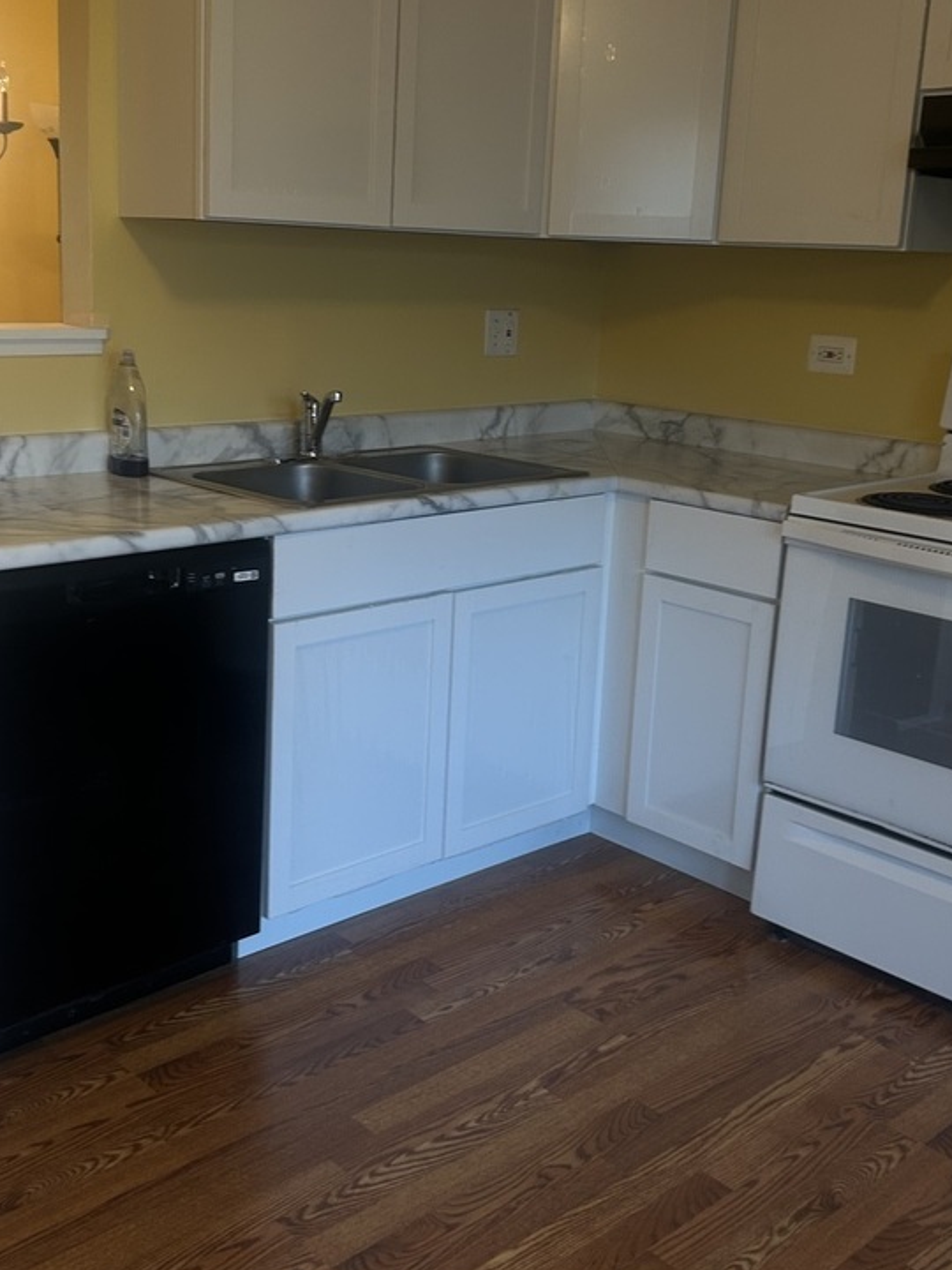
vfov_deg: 47.7
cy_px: 552
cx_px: 432
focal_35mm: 39
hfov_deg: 36.8
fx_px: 1430
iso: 80
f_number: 1.5
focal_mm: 5.7
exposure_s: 1/60
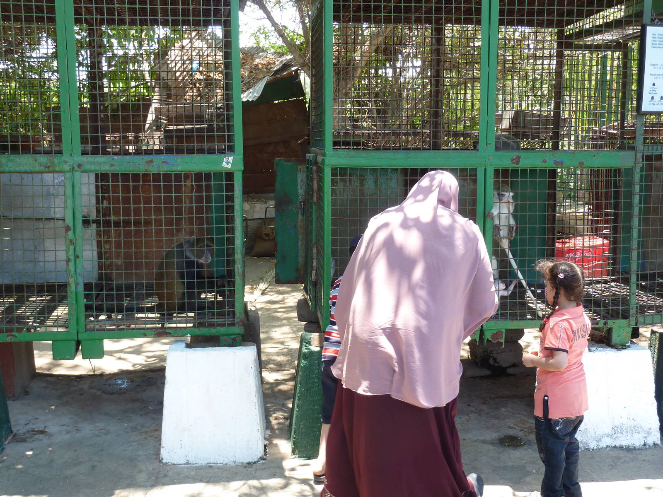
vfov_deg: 34.3
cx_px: 332
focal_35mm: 42
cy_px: 248
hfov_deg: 44.8
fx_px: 804
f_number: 3.7
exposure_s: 1/60
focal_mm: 6.9
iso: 80
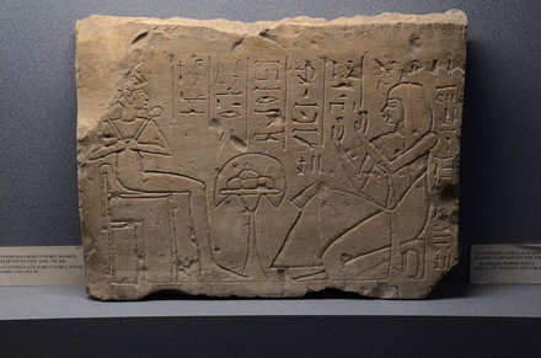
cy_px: 179
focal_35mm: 75
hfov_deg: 27.1
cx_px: 270
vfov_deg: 18.1
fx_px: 1124
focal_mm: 50
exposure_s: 1/25
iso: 1600
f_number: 4.8
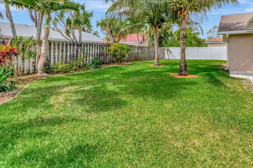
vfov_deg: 57.9
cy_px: 54
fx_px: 148
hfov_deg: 80.3
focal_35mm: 21
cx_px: 152
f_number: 8
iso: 640
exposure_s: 1/1250
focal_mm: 10
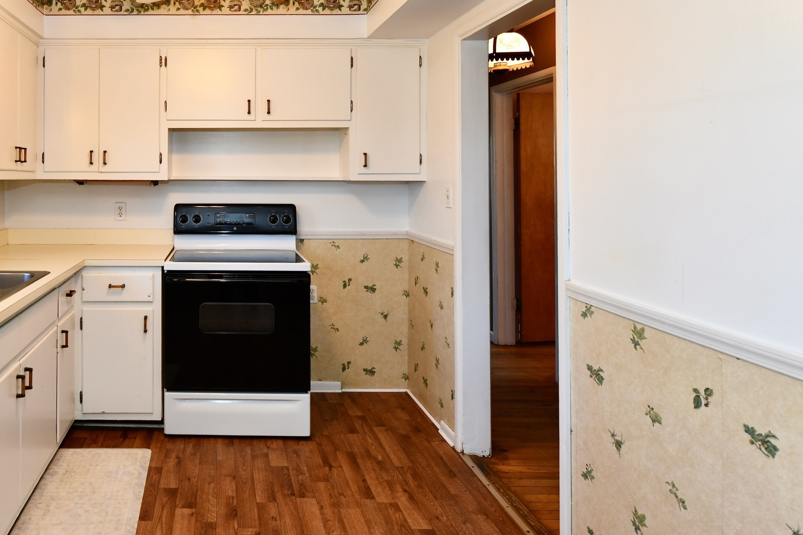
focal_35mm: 23
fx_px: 513
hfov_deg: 70.9
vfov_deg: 54.2
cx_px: 201
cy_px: 185
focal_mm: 14
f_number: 6.3
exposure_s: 1/60
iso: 640
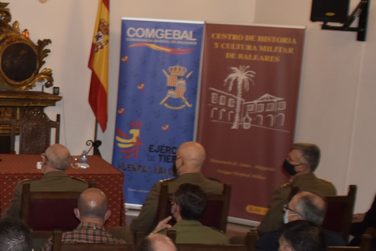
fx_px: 804
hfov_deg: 23.5
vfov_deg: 17.7
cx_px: -104
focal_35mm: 77
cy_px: 105
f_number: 4.5
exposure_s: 1/80
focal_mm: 18
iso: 800
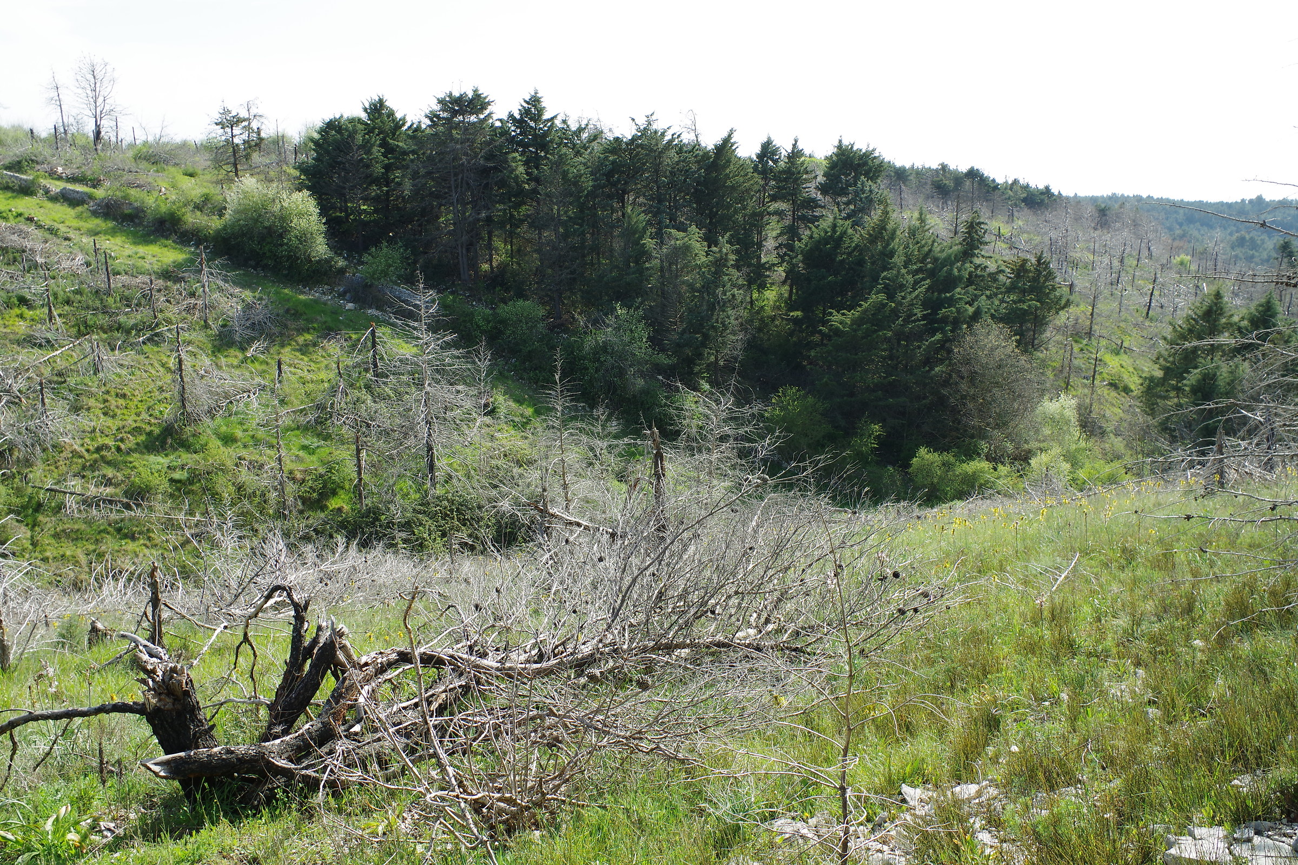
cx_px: 649
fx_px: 1136
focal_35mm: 32
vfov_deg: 41.7
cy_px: 432
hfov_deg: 59.5
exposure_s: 1/125
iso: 200
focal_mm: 21
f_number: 8
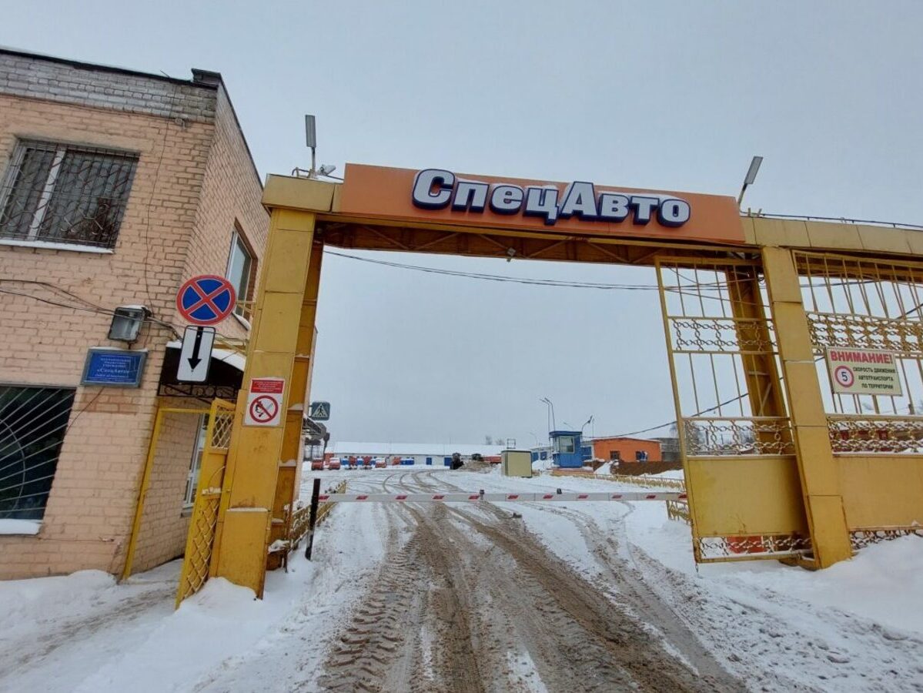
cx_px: 462
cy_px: 346
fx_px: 347
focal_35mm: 13
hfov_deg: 106.2
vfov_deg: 89.9
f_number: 2.2
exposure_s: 1/408
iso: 50
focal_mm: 1.74
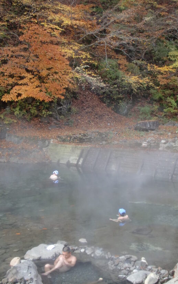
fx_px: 396
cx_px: 99
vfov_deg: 39.6
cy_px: 143
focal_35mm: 51
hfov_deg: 25.3
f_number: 3.1
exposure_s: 1/60
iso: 100
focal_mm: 6.51
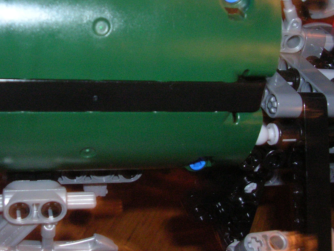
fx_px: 550
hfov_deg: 33.7
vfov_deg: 25.4
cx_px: 137
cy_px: 71
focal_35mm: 57
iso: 200
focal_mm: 5.8
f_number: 2.8
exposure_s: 1.5
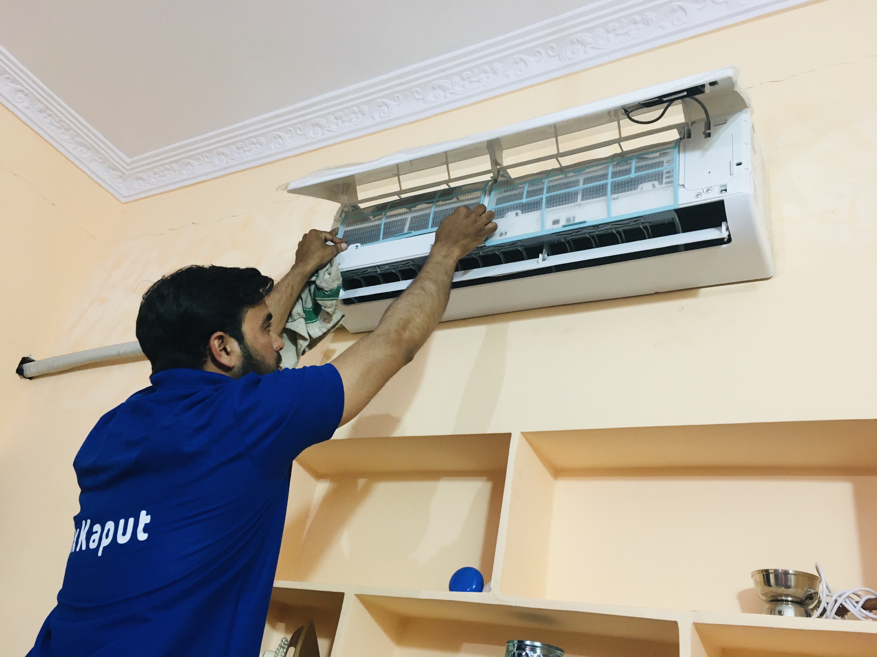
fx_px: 735
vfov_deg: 48.2
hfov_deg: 61.7
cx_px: 438
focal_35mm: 29
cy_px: 328
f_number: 2.2
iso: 125
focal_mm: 4.15
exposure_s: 1/33
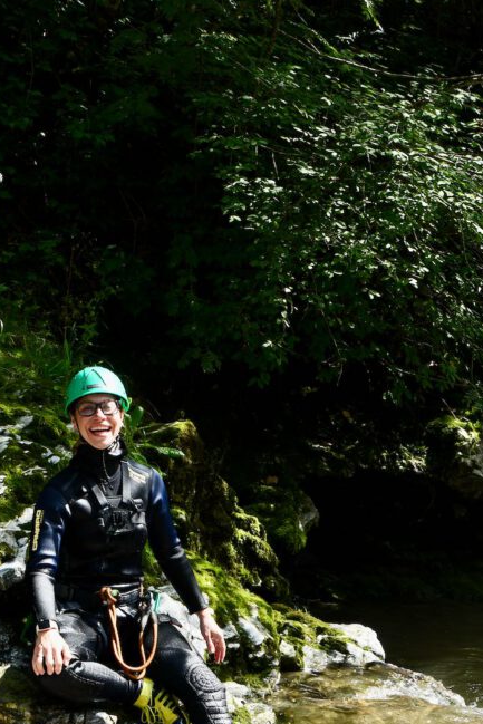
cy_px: 578
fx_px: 1227
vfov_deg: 32.0
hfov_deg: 22.2
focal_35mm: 61
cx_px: 167
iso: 200
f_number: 7.1
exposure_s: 1/250
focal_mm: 24
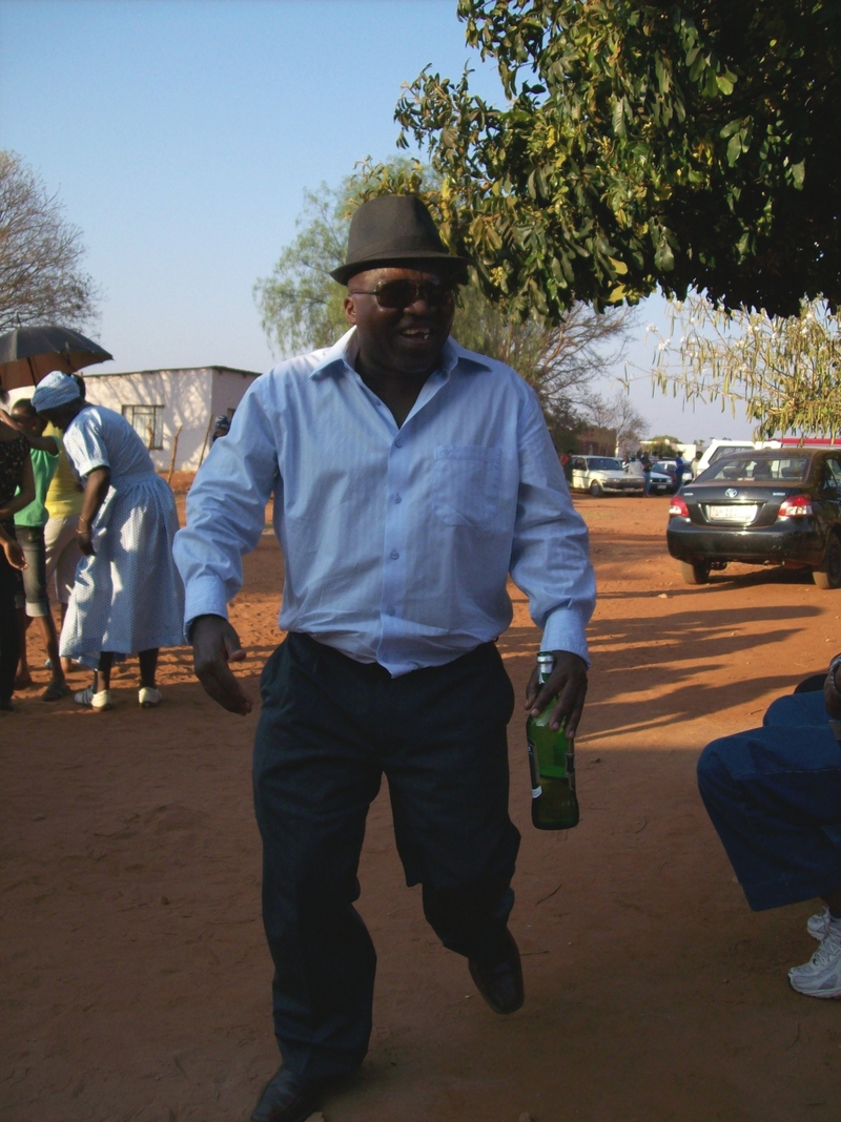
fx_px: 1167
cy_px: 561
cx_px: 420
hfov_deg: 39.6
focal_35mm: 36
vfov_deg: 51.4
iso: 80
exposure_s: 1/625
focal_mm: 6
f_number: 2.7
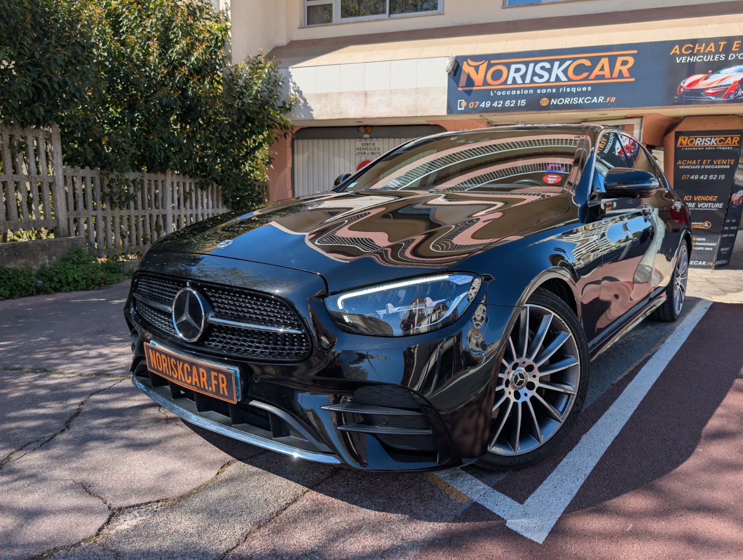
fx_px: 516
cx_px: 372
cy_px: 280
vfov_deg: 56.9
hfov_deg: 71.5
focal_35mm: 24
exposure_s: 1/1151
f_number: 1.68
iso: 27
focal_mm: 6.9
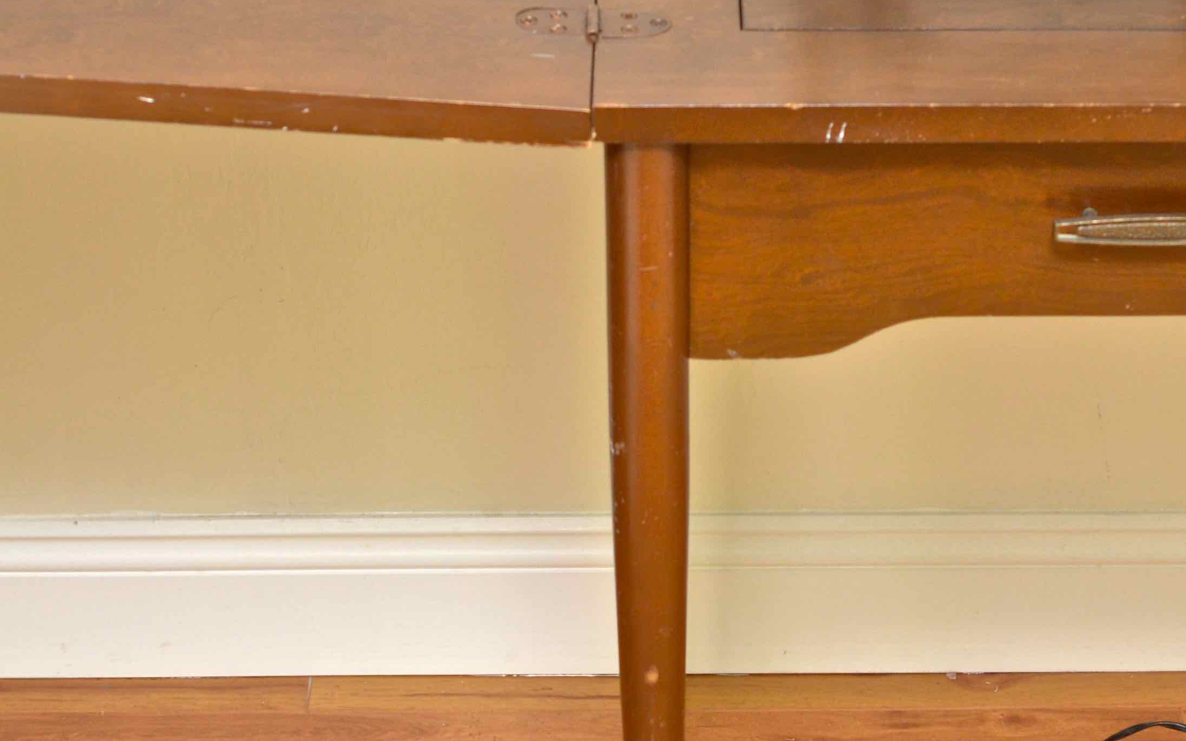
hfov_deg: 19.6
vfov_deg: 12.3
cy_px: 314
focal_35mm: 106
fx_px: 3430
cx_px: 640
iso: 500
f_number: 4.5
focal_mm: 31
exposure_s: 1/60
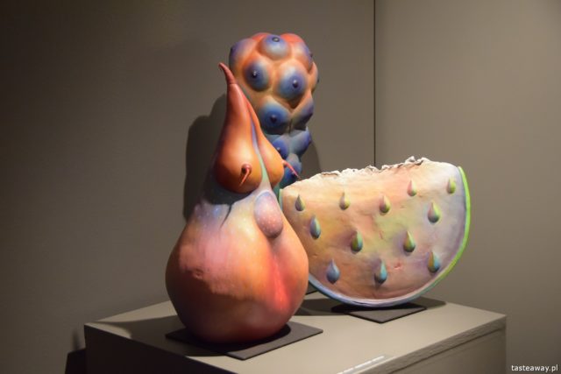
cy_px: 187
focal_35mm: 63
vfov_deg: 21.6
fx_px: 982
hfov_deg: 31.9
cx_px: 280
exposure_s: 1/60
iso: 1800
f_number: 4.5
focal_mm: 42
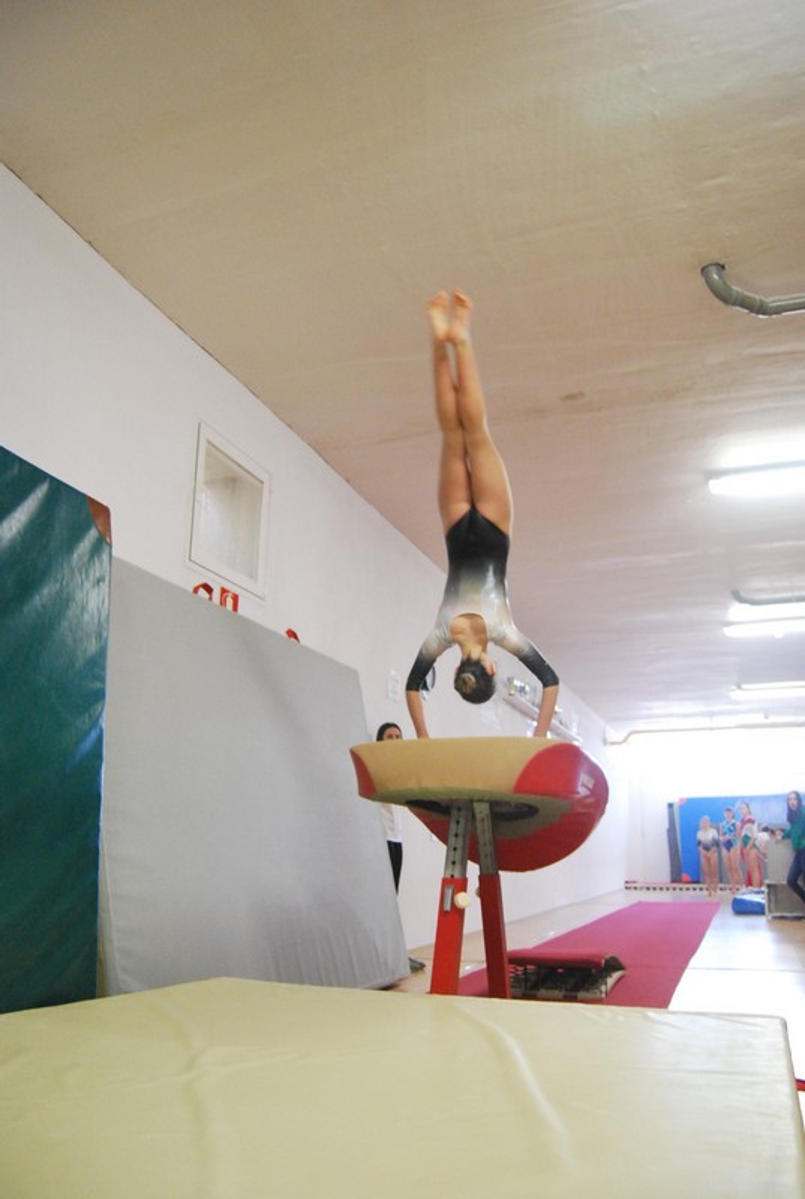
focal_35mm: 27
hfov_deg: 48.1
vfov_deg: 67.3
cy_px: 600
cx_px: 402
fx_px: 901
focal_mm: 18
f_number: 4
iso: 1600
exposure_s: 1/40
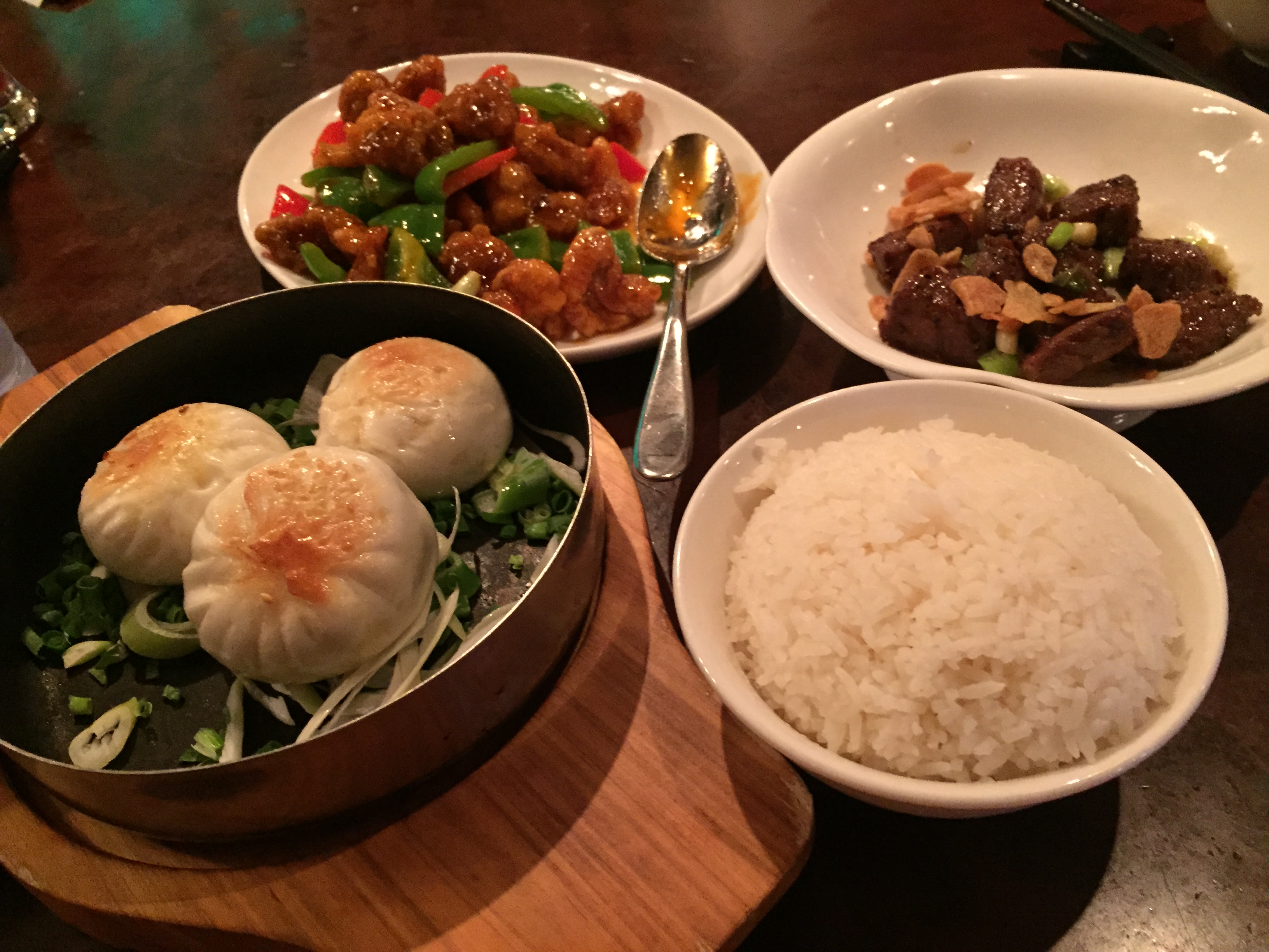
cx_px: 634
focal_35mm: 29
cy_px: 476
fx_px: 1063
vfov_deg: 48.2
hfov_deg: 61.7
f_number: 2.2
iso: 400
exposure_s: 1/15
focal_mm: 4.15
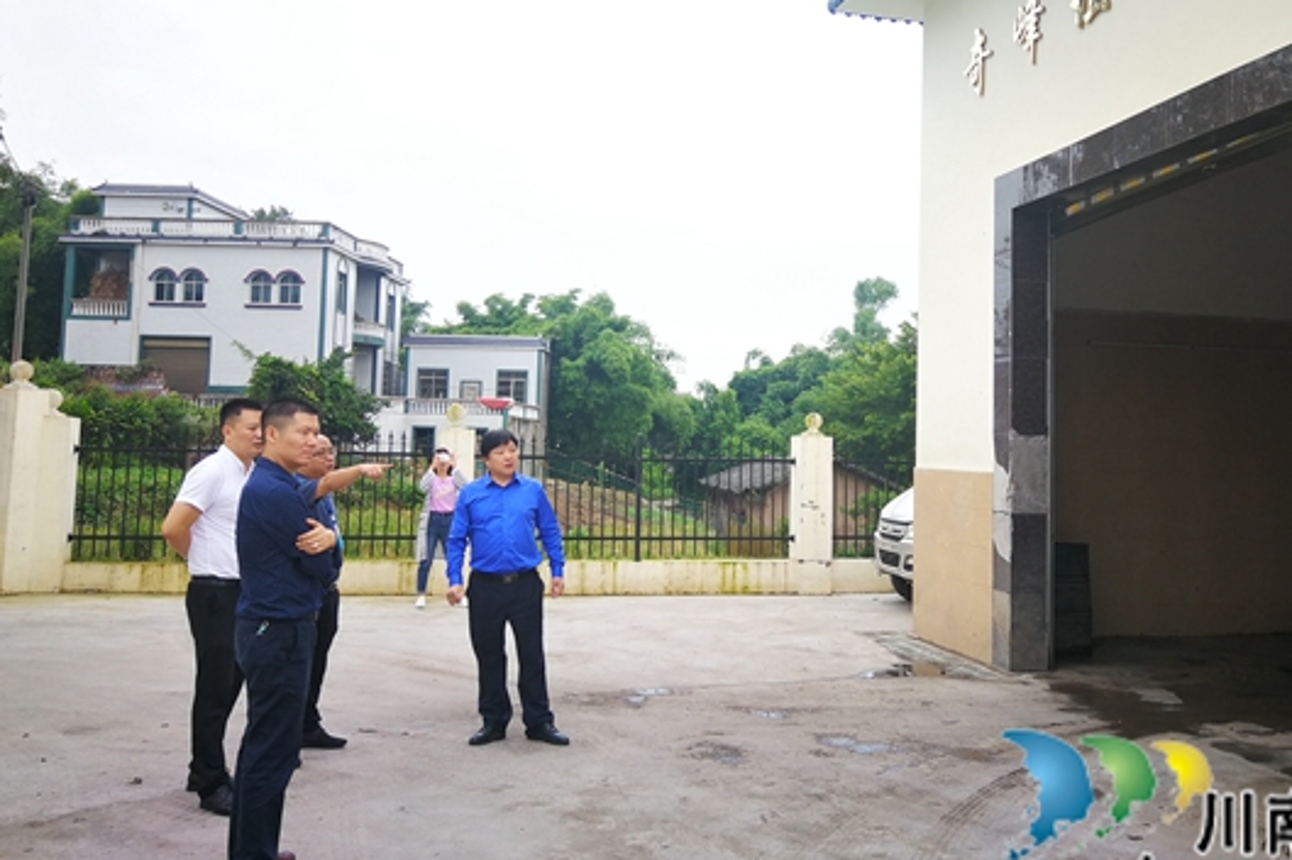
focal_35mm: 34
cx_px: 752
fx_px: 1219
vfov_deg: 38.7
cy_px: 347
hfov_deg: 55.5
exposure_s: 1/100
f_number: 2.2
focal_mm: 3.95
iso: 80
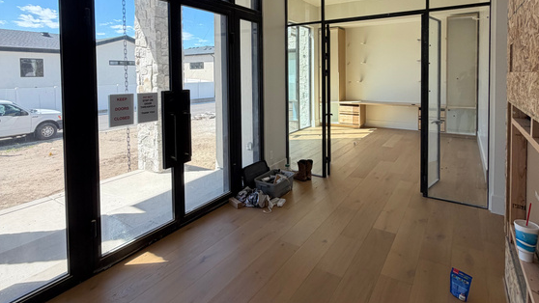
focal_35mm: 21
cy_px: 88
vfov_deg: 52.0
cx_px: 275
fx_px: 300
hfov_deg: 83.8
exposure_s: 1/224
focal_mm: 2.22
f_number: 2.2
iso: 50
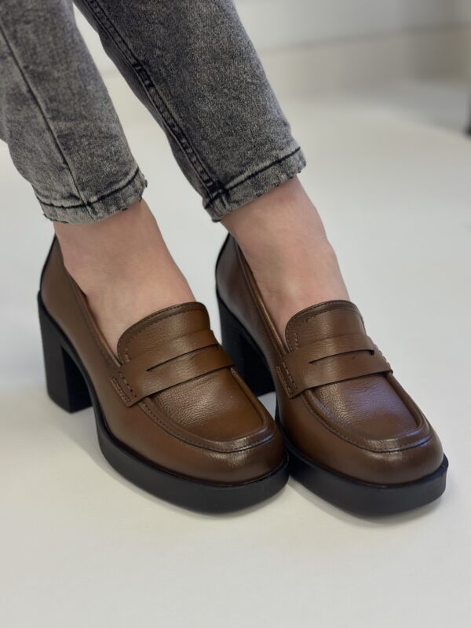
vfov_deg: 39.7
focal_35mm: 48
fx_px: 871
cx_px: 236
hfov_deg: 30.3
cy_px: 314
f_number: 1.78
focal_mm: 6.86
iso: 125
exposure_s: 1/100
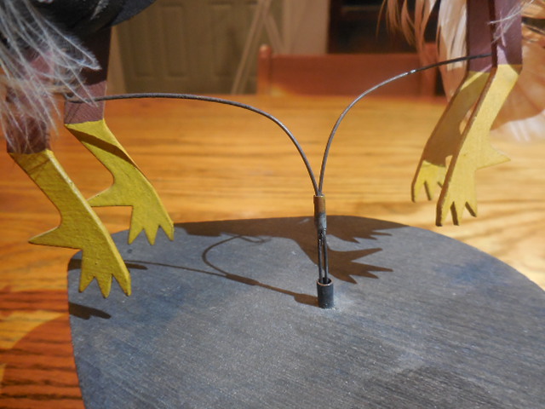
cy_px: 204
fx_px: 394
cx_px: 272
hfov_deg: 69.4
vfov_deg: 54.9
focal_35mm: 25
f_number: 3.7
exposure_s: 1/15
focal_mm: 4.5
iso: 400
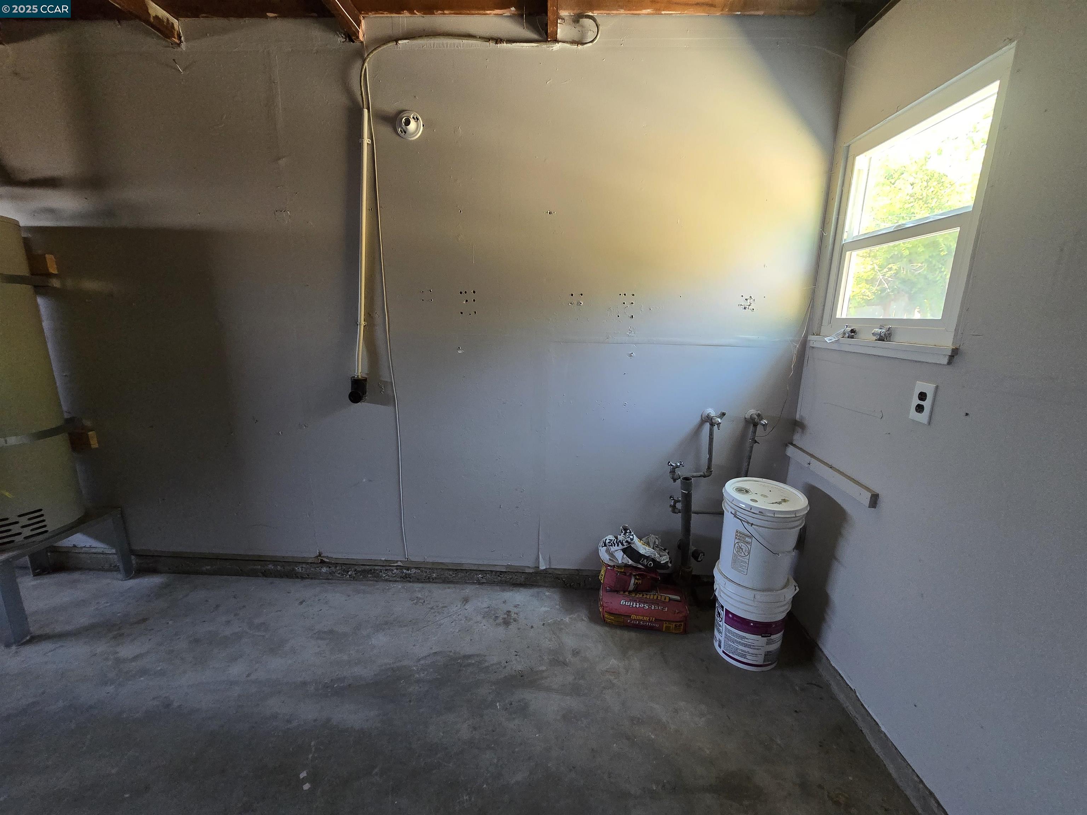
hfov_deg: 106.2
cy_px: 408
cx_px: 544
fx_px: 408
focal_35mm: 13
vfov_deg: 89.9
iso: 400
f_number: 2.2
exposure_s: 1/60
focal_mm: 2.2
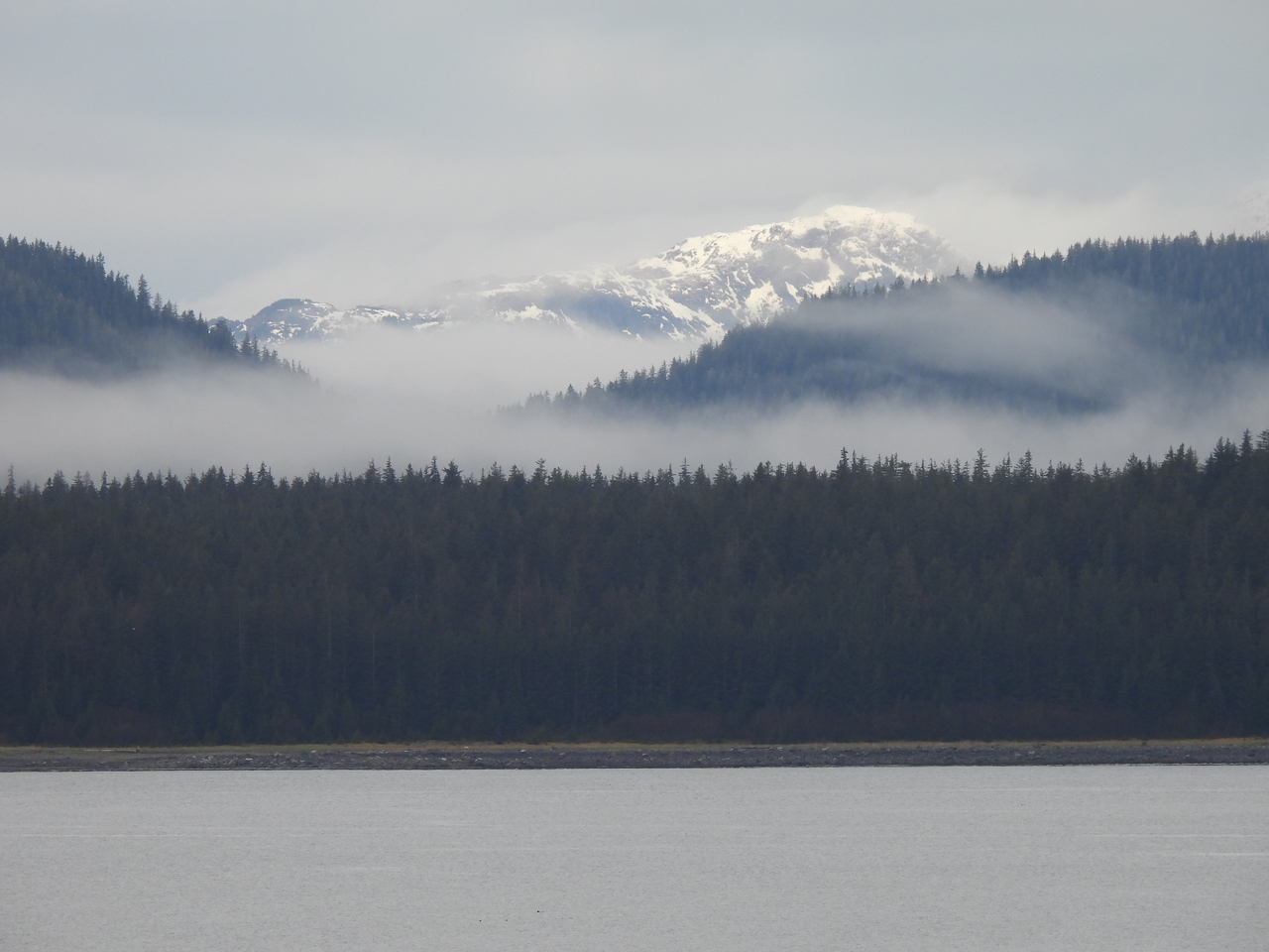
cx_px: 634
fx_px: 21996
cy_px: 476
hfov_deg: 3.3
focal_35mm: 600
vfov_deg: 2.5
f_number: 5
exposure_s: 1/250
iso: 180
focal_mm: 107
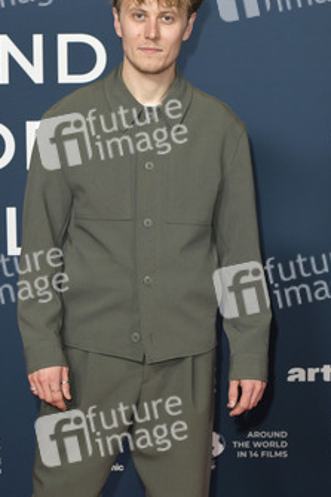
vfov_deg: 27.3
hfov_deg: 18.4
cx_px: 154
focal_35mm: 74
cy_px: 209
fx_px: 1022
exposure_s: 1/200
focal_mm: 62
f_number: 6.3
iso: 1600
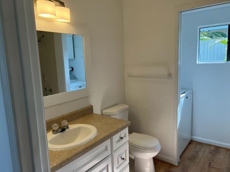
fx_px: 173
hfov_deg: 67.3
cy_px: 86
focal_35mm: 26
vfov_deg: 53.1
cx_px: 115
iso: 50
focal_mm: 5.7
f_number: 1.5
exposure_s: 1/374
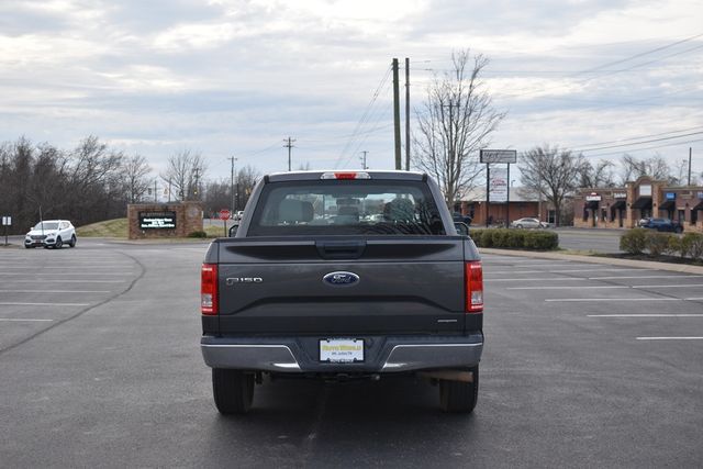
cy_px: 234
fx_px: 1055
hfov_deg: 36.9
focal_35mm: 54
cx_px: 352
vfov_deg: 25.1
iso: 200
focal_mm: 36
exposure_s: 1/250
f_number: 6.3
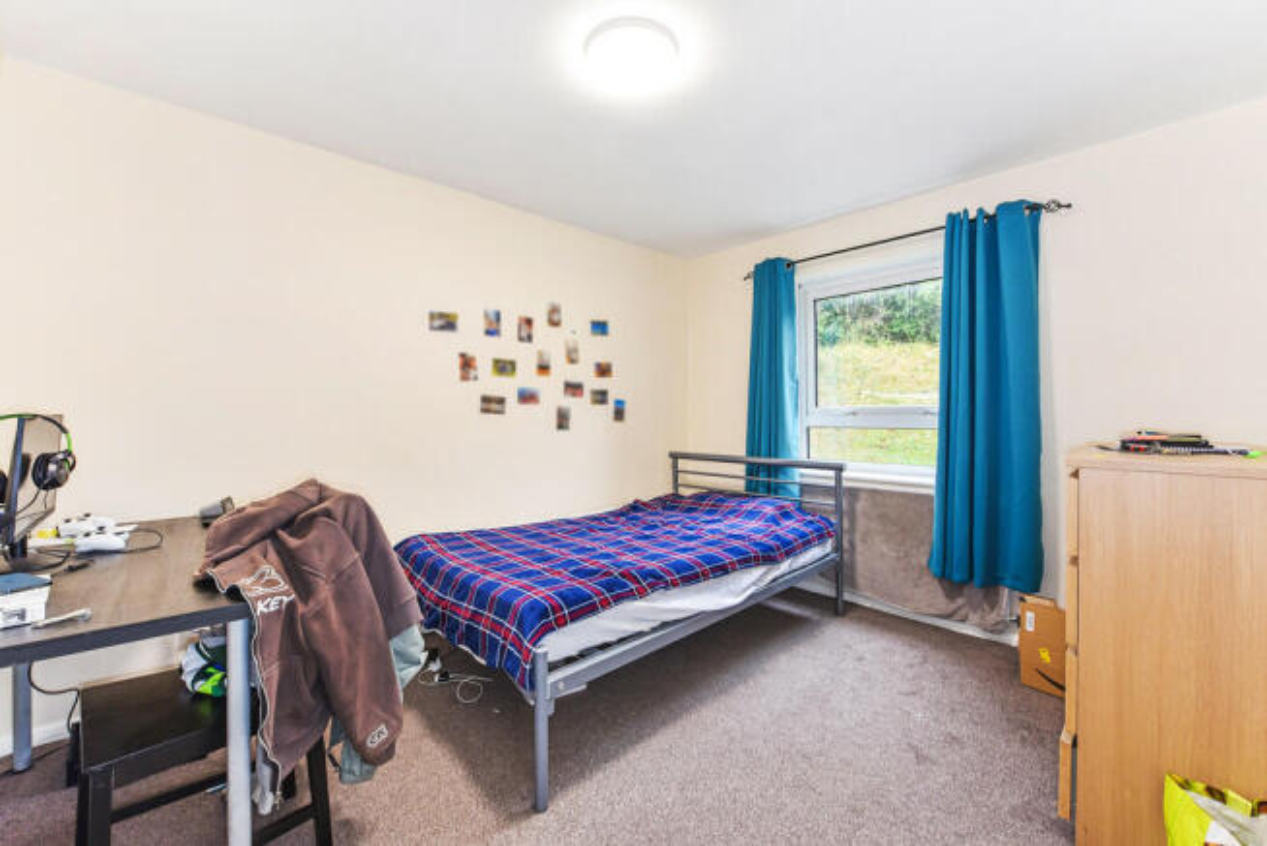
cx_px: 634
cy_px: 423
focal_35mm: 14
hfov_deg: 104.2
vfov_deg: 81.3
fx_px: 493
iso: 400
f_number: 7.1
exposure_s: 1/10
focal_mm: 14
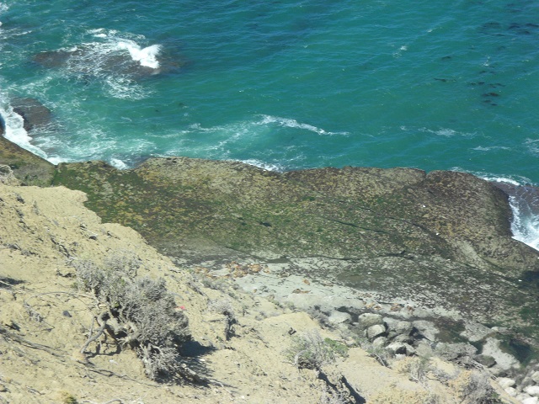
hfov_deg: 14.6
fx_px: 2102
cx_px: 270
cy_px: 202
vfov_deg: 11.0
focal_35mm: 135
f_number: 5.9
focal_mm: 24.5
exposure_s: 1/350
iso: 80
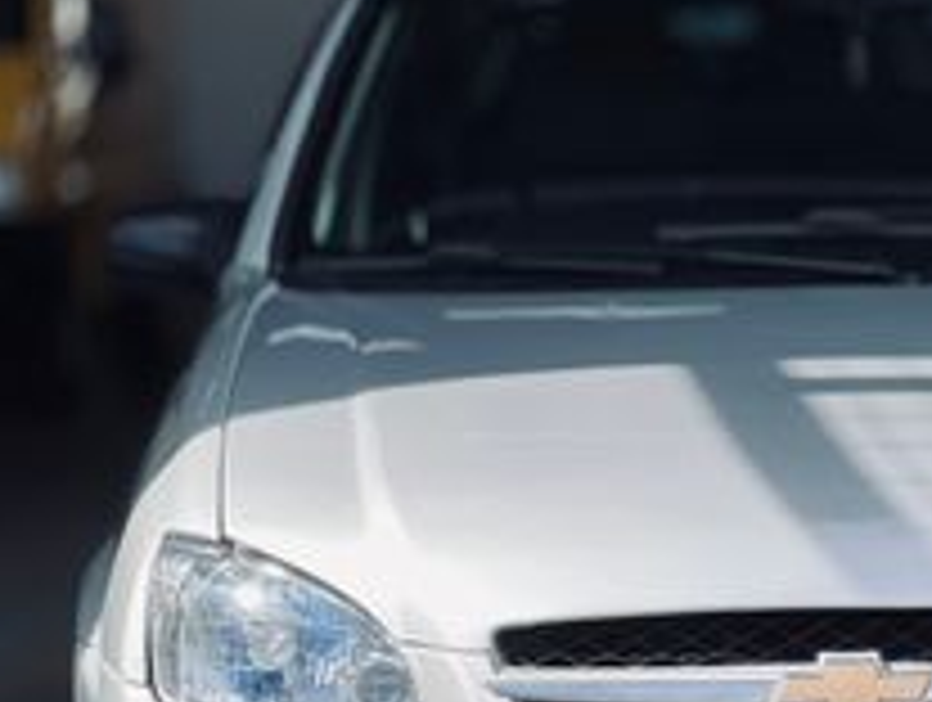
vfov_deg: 8.5
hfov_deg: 11.2
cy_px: 472
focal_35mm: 175
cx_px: 837
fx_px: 4720
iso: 25
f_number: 2.8
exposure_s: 1/222
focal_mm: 9
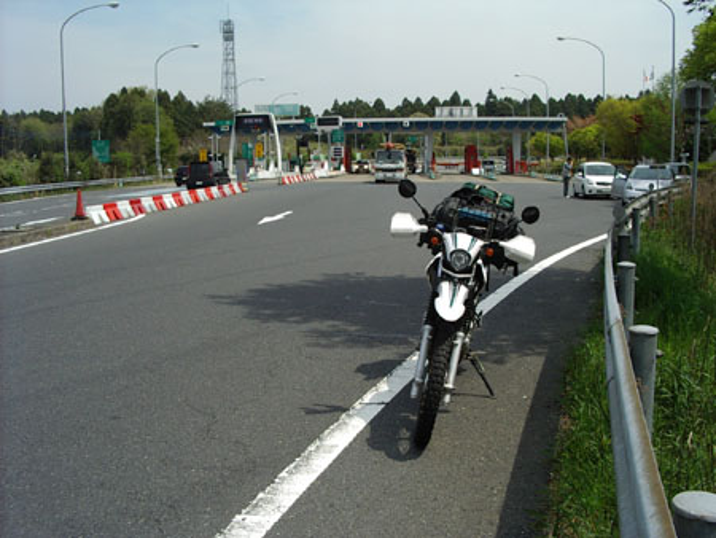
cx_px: 358
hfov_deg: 49.0
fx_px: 786
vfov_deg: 37.8
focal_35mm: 38
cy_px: 269
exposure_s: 1/500
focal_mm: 5.8
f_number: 4.8
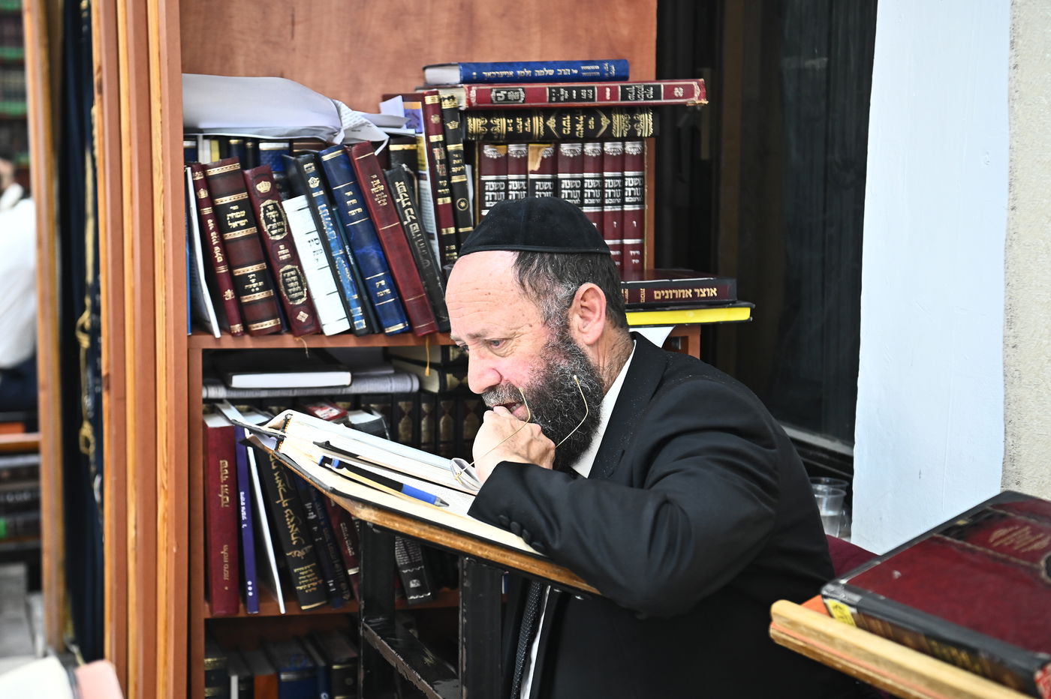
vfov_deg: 19.4
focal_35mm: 70
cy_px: 350
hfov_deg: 28.9
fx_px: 2043
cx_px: 526
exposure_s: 1/125
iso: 2000
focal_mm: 70
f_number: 4
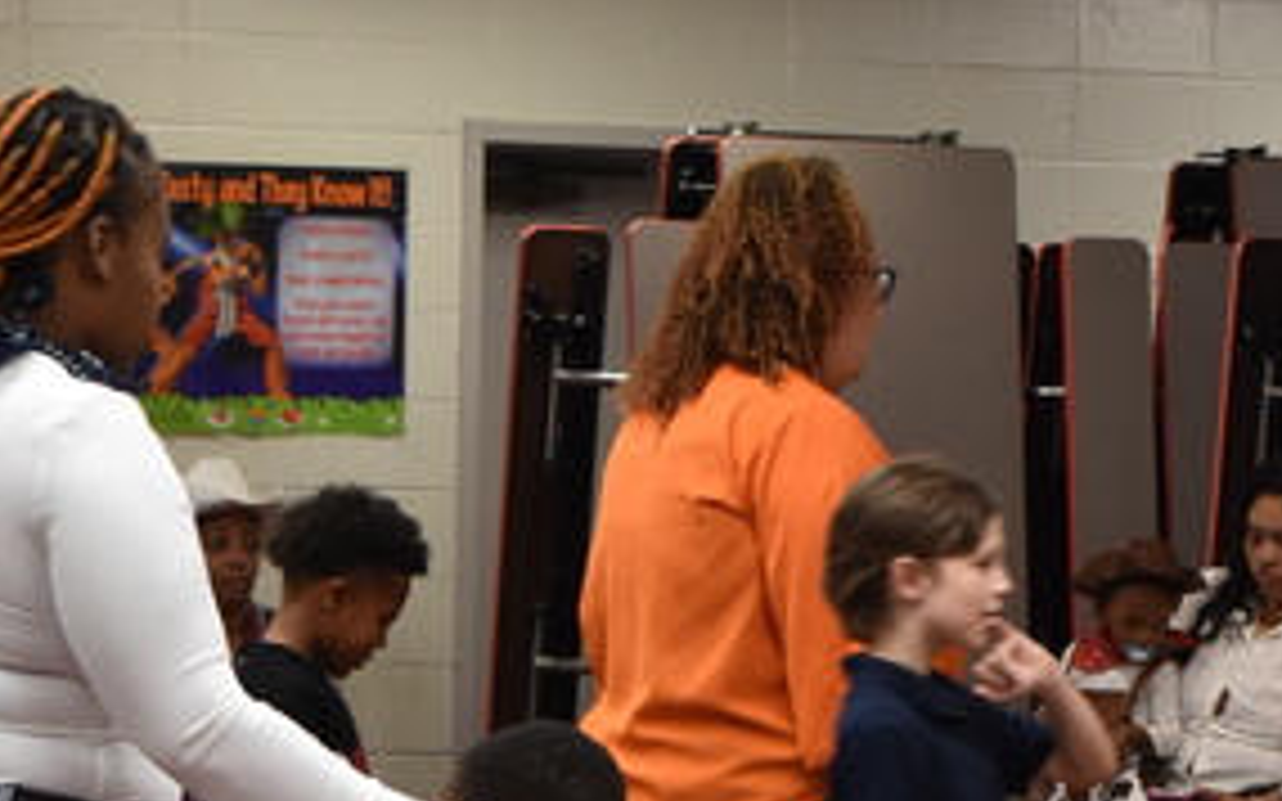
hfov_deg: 10.2
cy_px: 1179
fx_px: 7196
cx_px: 405
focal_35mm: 206
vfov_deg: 6.3
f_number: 7.1
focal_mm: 48
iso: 1400
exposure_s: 1/80
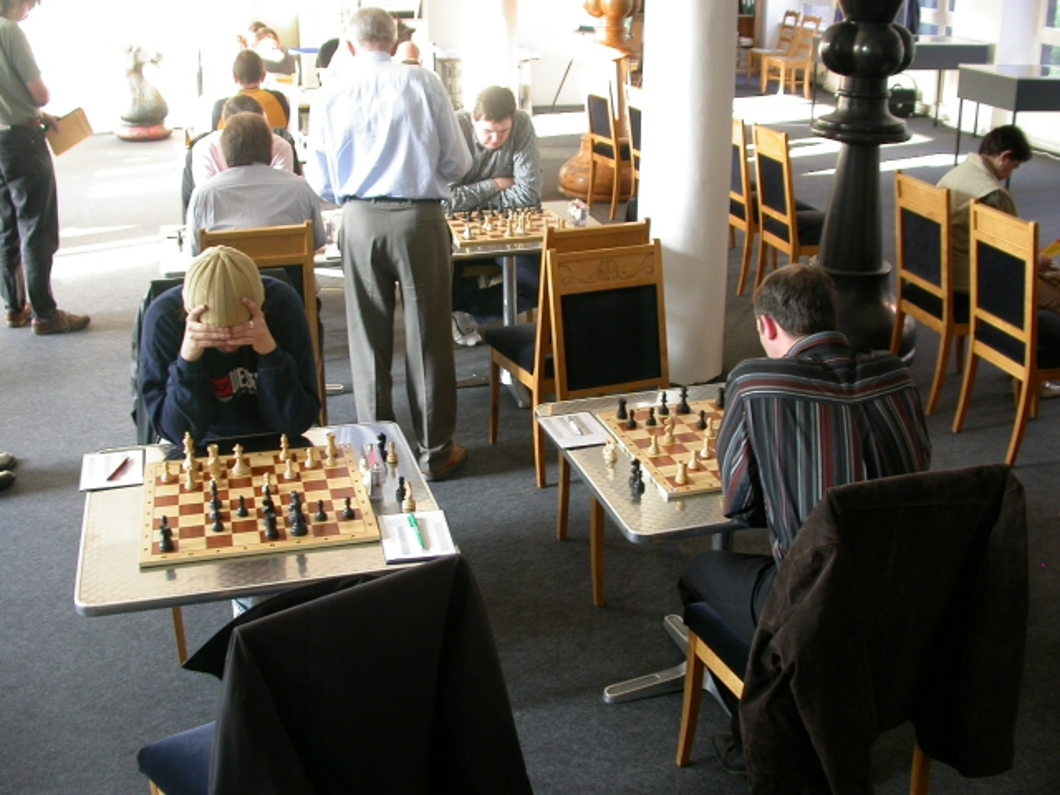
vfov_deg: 37.7
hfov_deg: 49.0
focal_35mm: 38
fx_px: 1164
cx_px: 530
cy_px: 398
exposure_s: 1/14.1
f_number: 2.6
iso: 100
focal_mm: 7.85
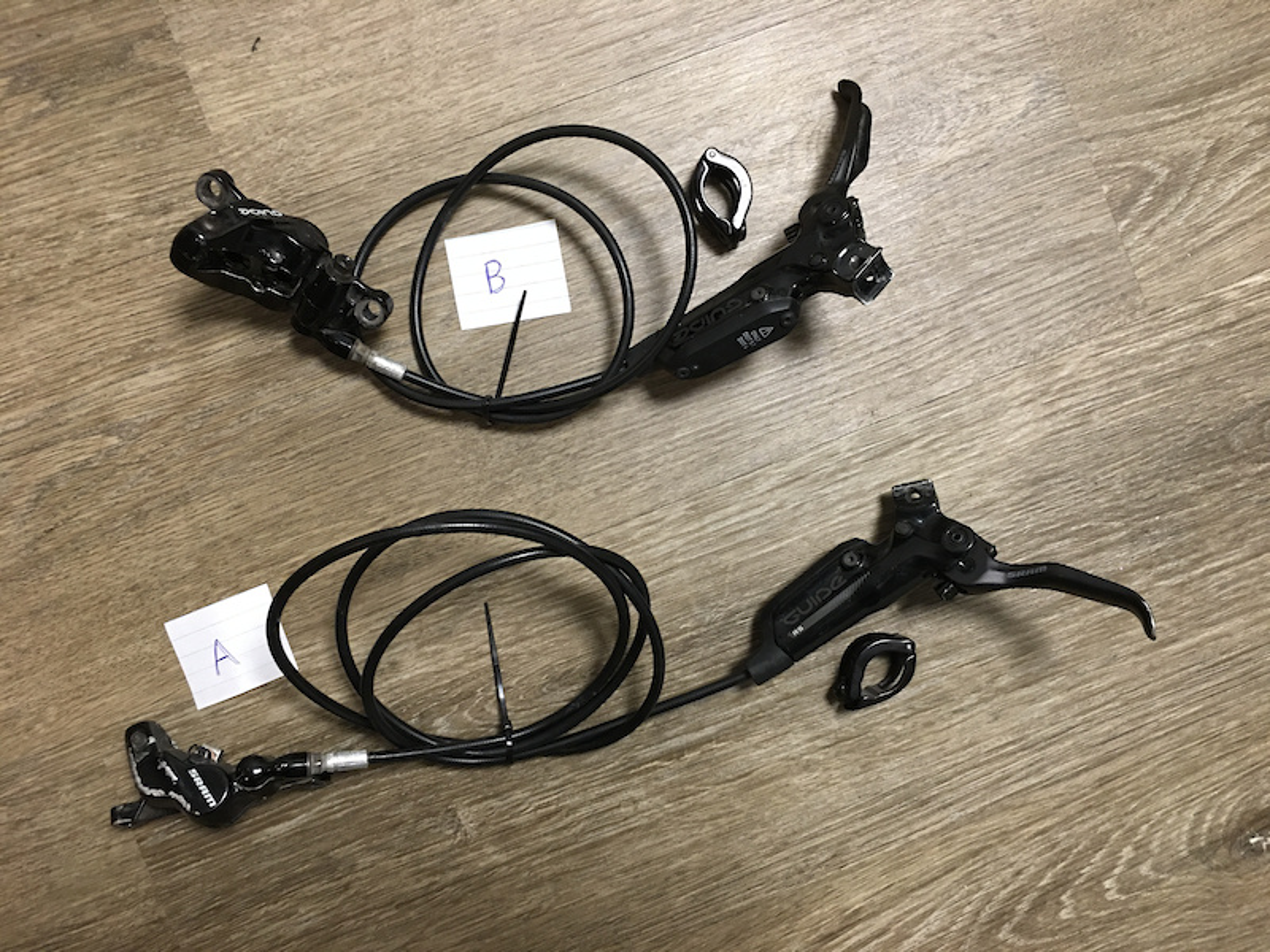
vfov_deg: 48.2
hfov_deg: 61.7
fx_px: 1064
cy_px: 476
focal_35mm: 29
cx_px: 635
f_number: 2.2
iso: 80
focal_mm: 4.15
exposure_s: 1/15
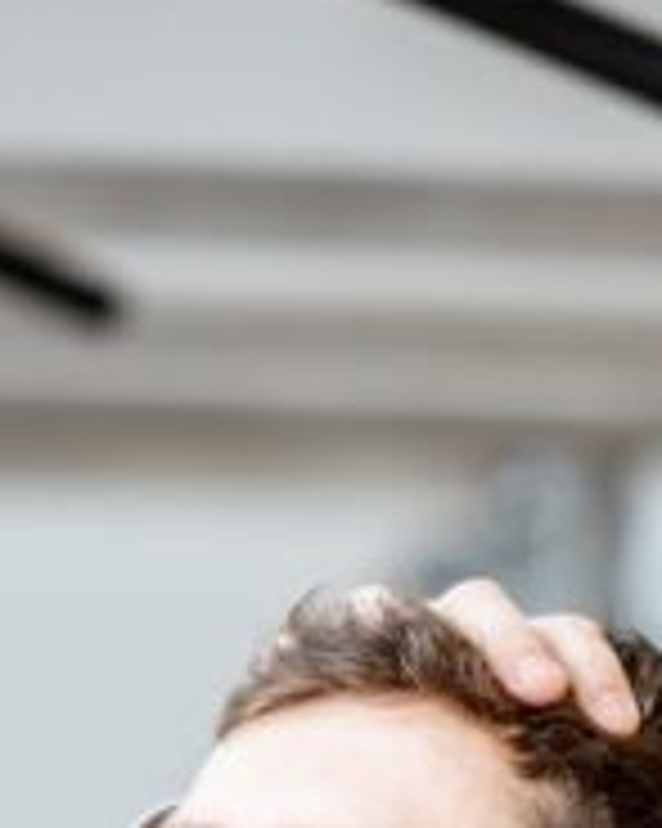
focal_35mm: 444
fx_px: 10883
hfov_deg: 3.5
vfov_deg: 4.2
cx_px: 813
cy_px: 2282
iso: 400
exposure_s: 1/200
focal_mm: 85
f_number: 2.2
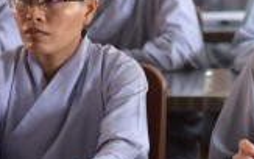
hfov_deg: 7.4
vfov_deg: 4.7
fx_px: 1946
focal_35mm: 281
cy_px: 27
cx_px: 346
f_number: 2.8
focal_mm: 70
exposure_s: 1/125
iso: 640
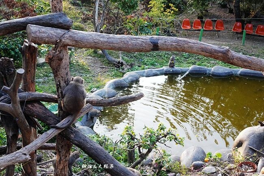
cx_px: 132
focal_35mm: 55
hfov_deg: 36.3
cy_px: 88
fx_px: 403
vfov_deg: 24.6
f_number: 4
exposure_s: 1/80
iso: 400
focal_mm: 20.26
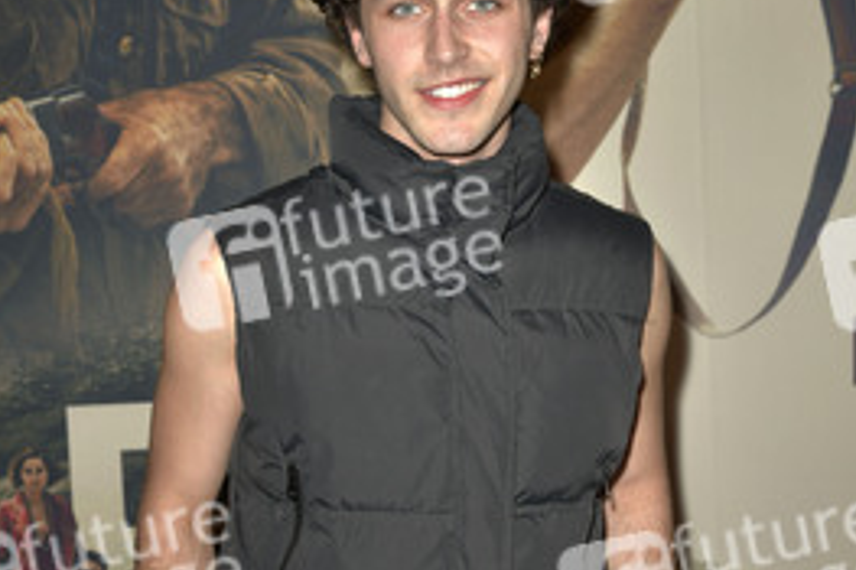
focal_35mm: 76
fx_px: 1806
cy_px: 417
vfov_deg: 17.8
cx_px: 430
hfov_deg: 26.7
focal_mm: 50
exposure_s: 1/250
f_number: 5.6
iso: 250
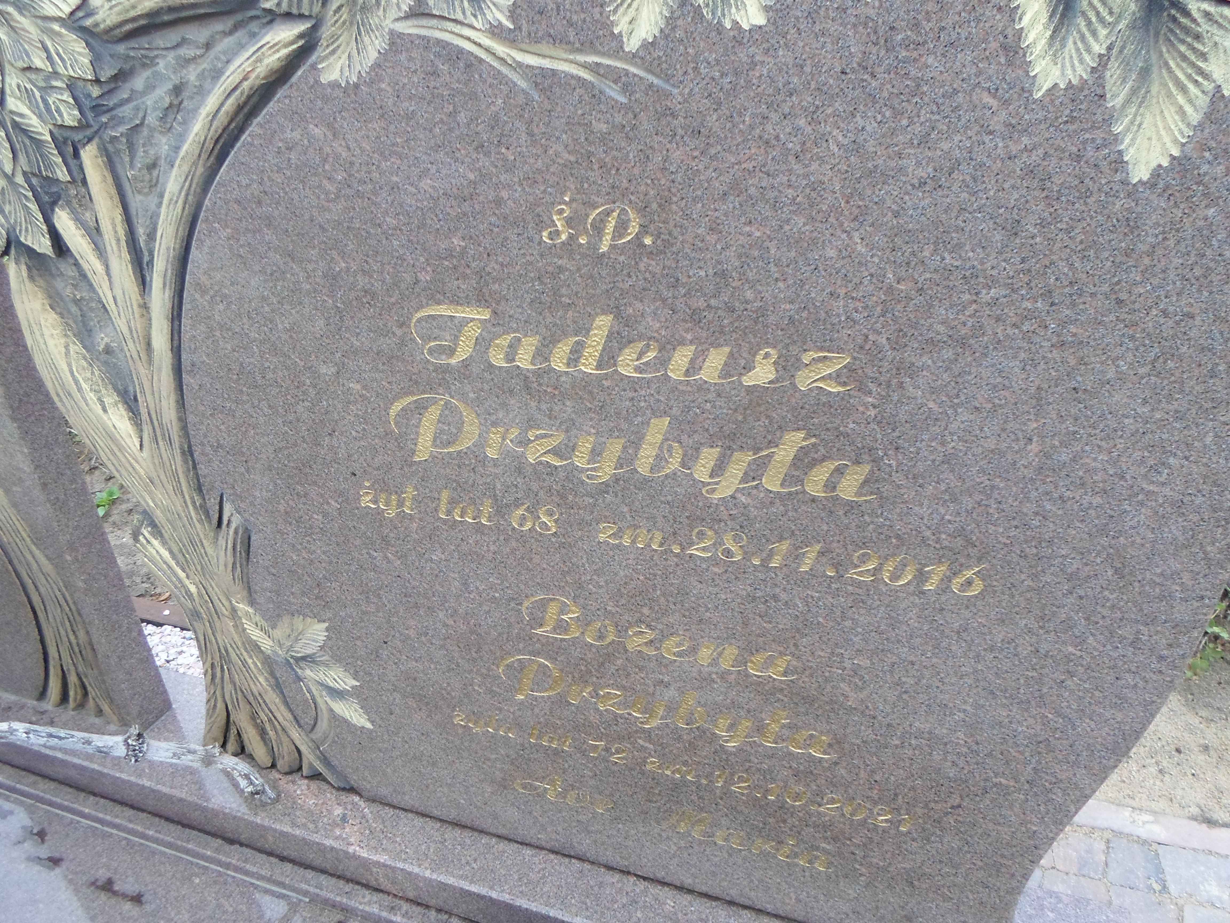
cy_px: 462
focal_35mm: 25
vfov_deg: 54.9
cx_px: 615
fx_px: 888
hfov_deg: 69.4
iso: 80
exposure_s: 1/250
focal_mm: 4.5
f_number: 2.5
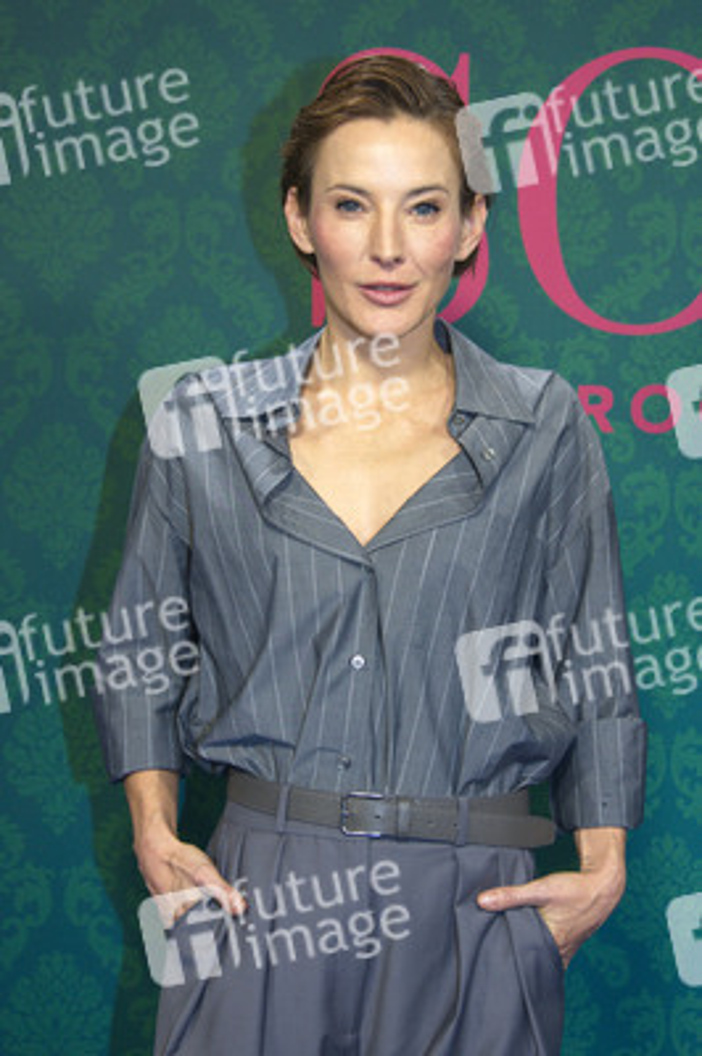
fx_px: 1904
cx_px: 351
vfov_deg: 31.0
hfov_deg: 20.9
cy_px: 528
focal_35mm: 65
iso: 1600
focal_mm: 65
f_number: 5.6
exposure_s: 1/250
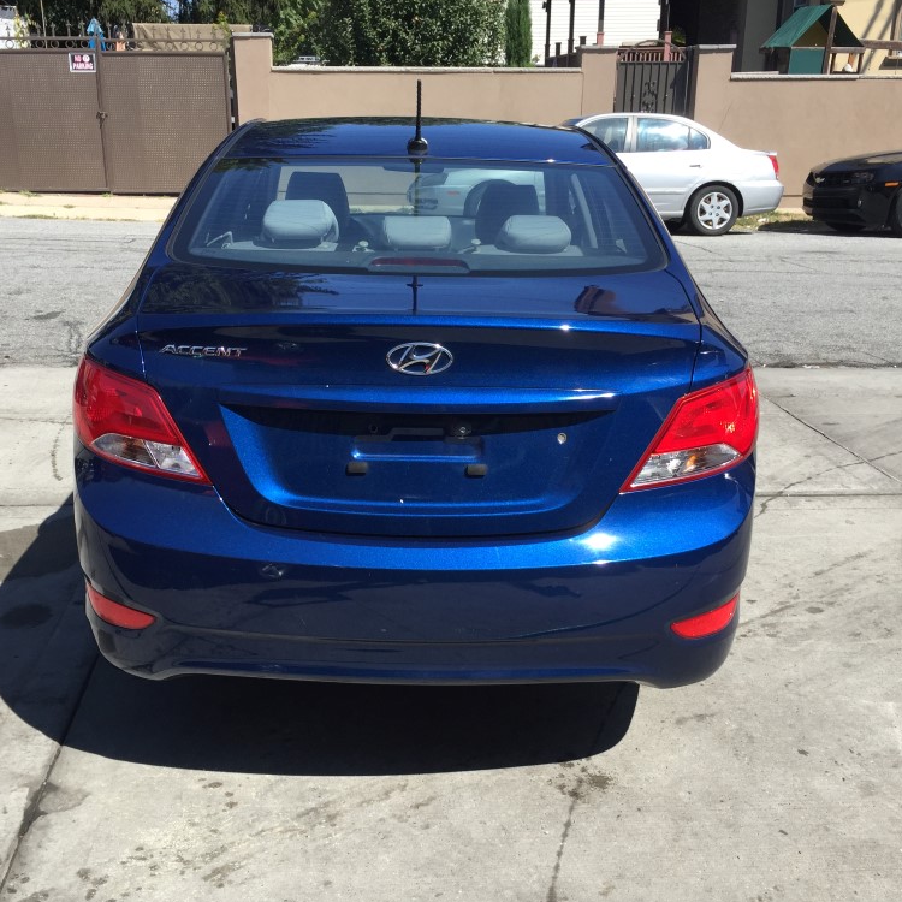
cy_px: 456
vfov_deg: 47.2
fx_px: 1032
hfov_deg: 47.1
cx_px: 404
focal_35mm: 35
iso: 32
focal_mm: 4.15
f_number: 2.2
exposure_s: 1/1199
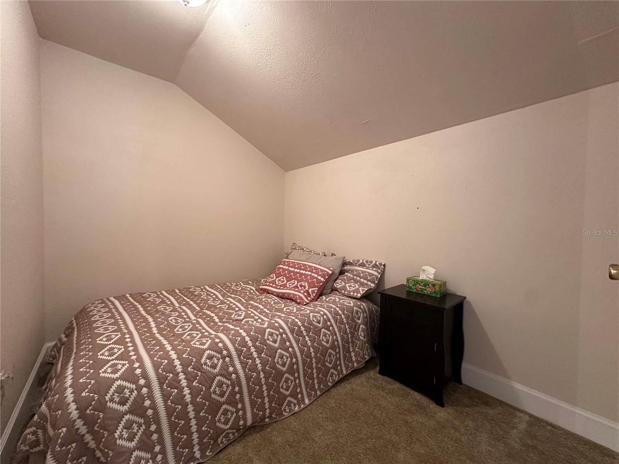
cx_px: 310
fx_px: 250
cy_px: 232
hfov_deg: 102.1
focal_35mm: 14
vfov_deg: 85.7
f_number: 2.2
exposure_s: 1/60
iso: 640
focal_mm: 2.22
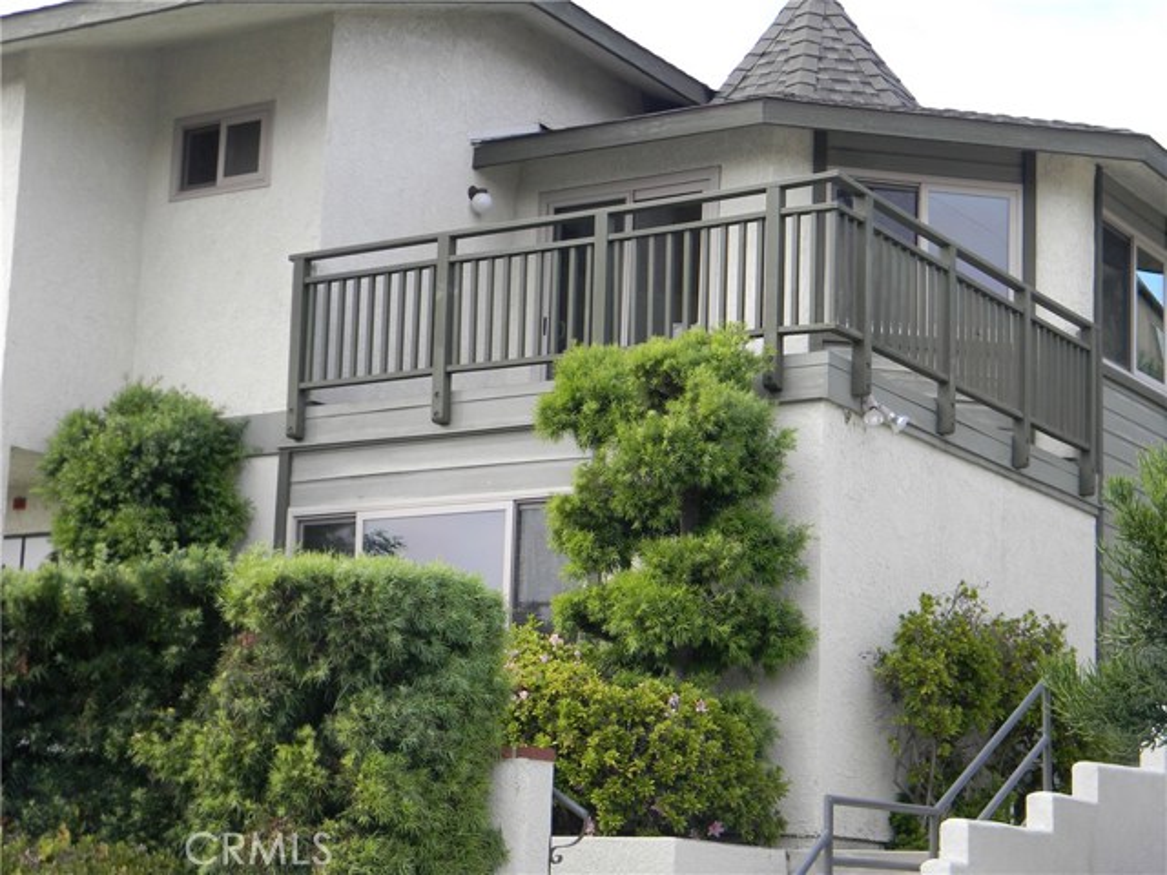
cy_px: 438
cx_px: 584
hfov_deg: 29.0
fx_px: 2259
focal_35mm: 67
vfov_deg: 21.9
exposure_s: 1/162
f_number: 4.3
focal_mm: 12.2
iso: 112
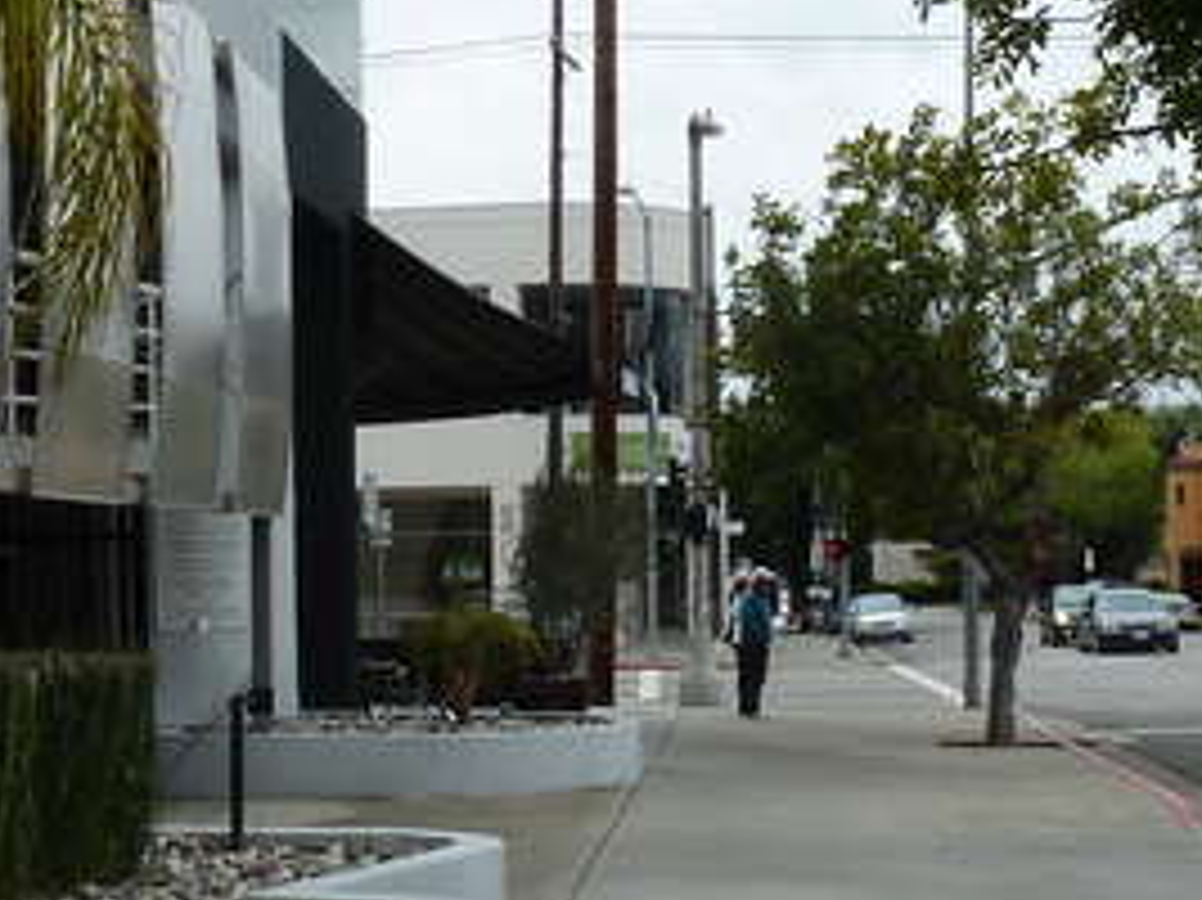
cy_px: 414
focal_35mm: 75
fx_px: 2603
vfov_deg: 19.6
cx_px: 572
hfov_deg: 26.0
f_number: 5
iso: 80
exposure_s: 1/400
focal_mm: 4.1
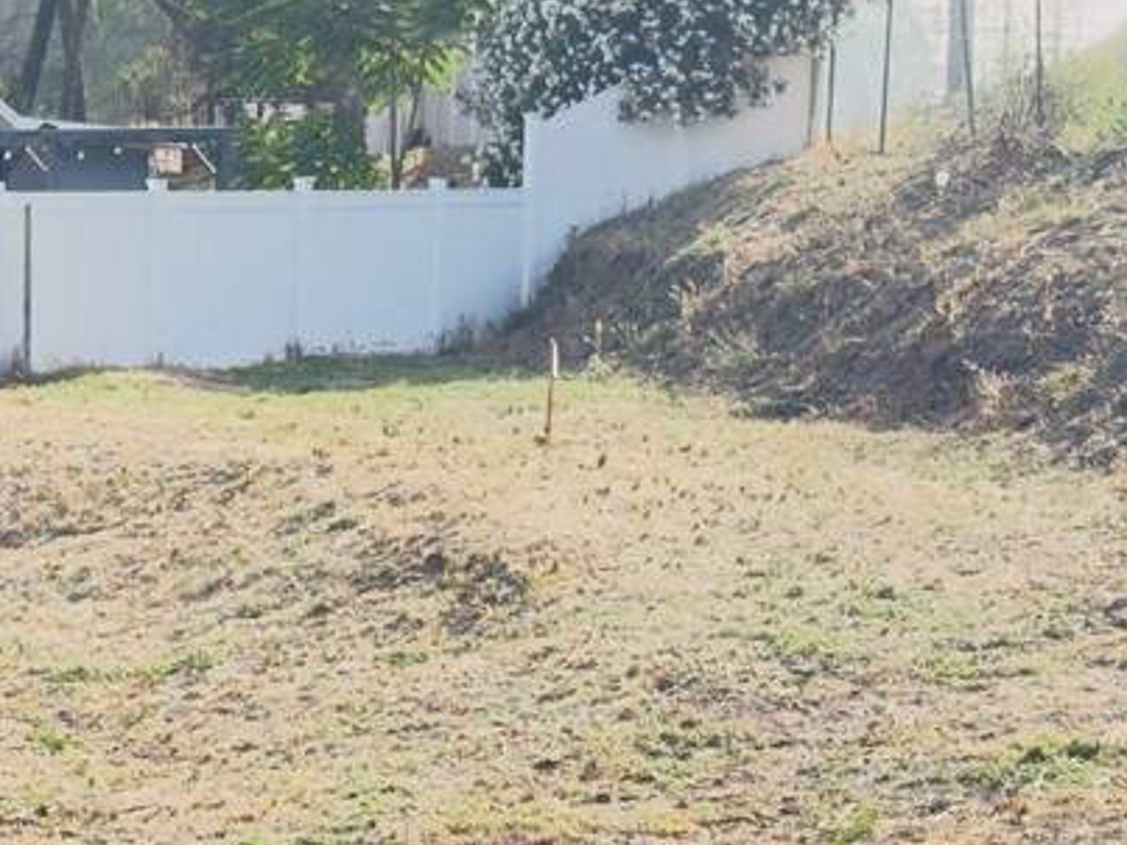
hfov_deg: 15.6
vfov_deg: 12.1
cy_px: 532
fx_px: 3971
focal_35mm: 122
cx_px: -185
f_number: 1.78
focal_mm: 6.76
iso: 64
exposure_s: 1/774
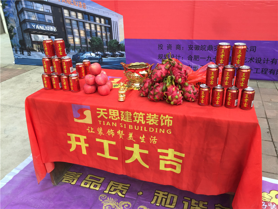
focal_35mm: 29
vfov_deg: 48.2
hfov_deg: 61.7
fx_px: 233
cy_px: 104
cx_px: 139
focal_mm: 4.15
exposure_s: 1/100
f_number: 2.2
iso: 40
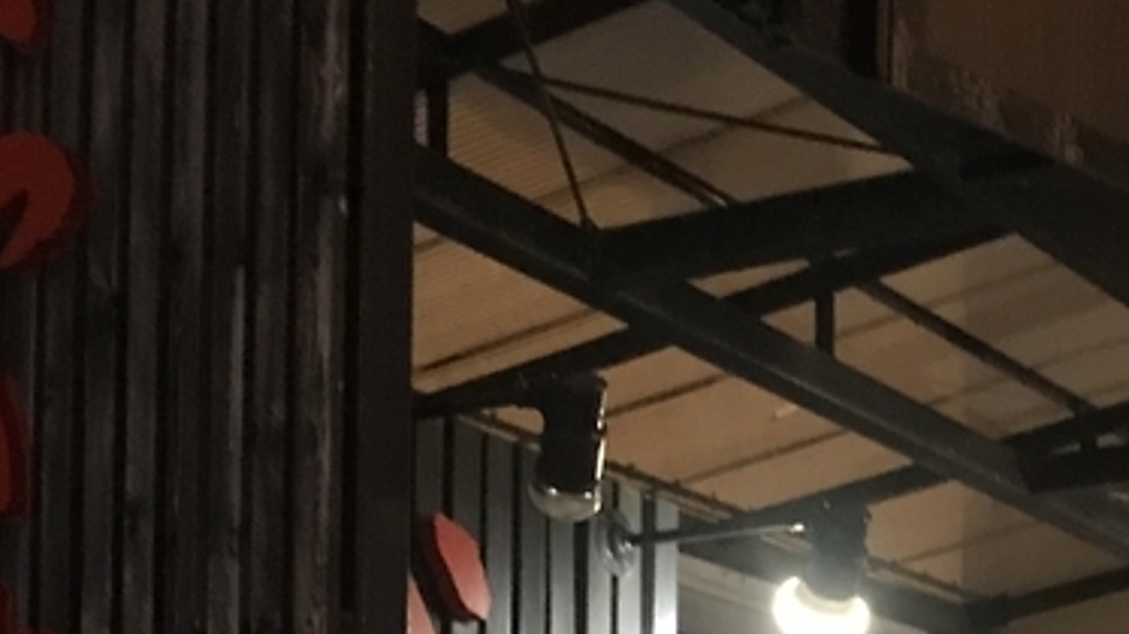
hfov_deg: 21.6
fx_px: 2933
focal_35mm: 98
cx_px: 833
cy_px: 951
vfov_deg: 11.8
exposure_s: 1/5
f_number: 1.8
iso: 80
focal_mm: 3.99
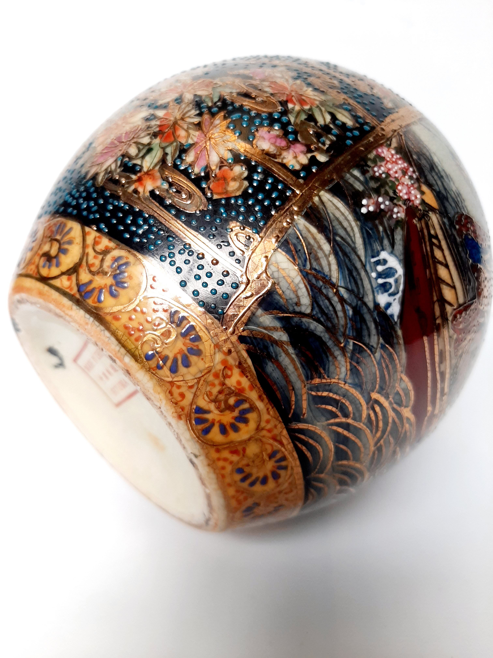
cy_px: 329
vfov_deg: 67.3
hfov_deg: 53.1
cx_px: 246
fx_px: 494
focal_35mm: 26
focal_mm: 3.93
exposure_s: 1/50
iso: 50
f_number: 1.7
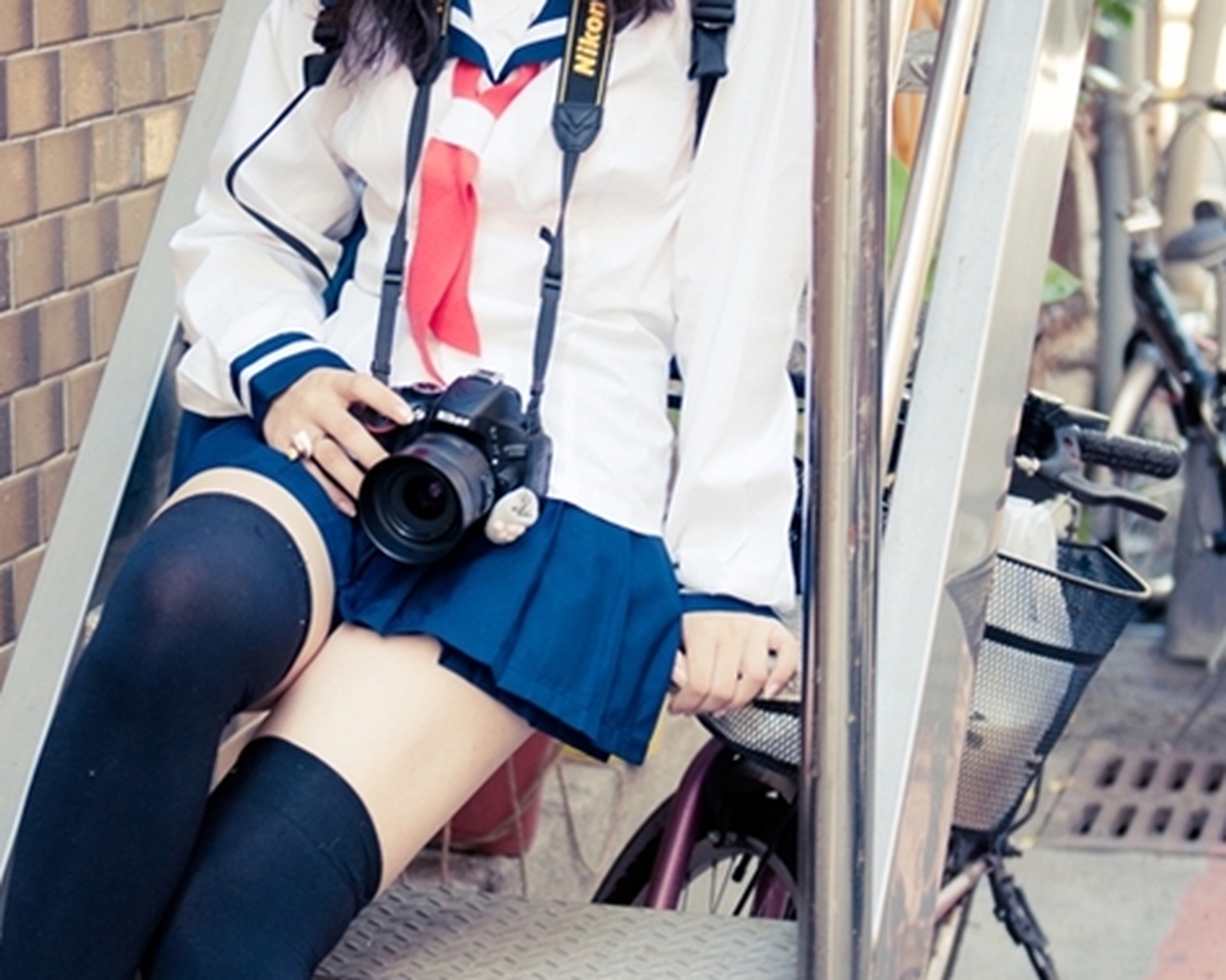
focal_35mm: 114
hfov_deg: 16.8
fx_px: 4136
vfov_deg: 13.5
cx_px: 437
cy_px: 509
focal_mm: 40
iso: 200
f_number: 2.8
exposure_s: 1/100
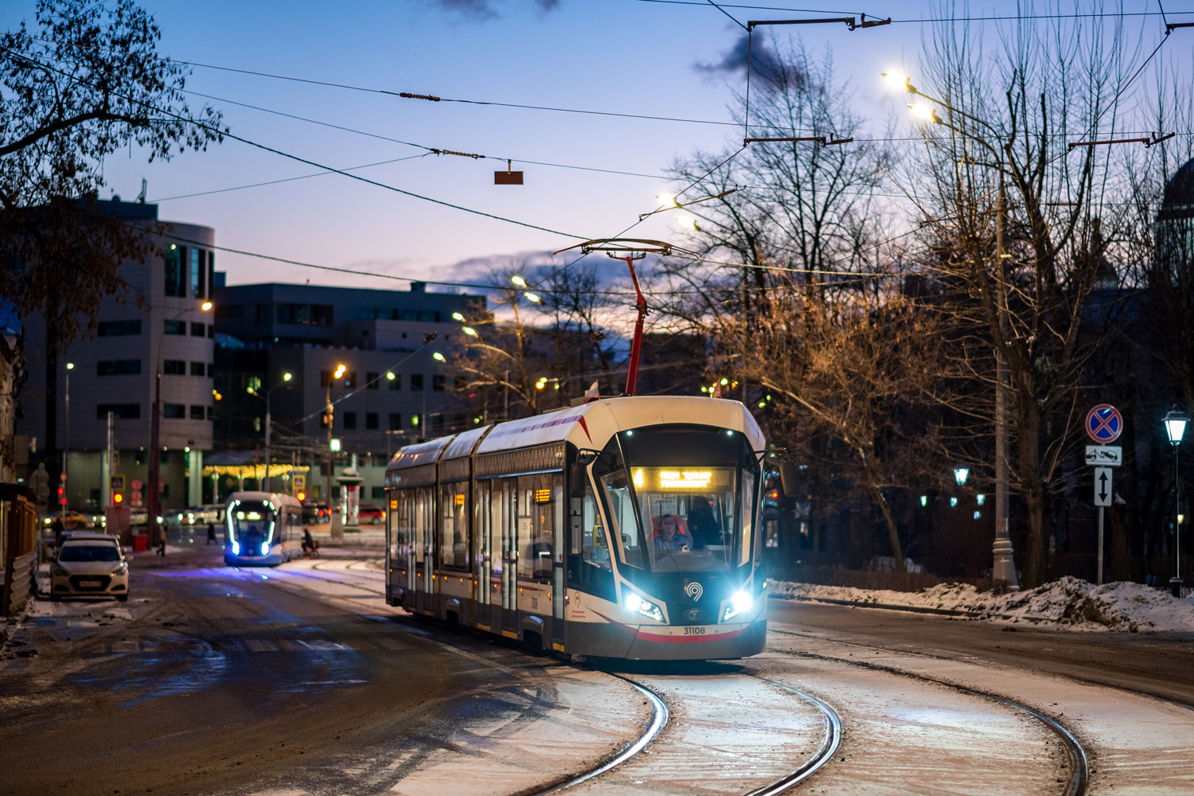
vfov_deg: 16.1
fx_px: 2819
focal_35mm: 85
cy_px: 398
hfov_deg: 23.9
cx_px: 597
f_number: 1.8
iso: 1600
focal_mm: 85
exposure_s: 1/200
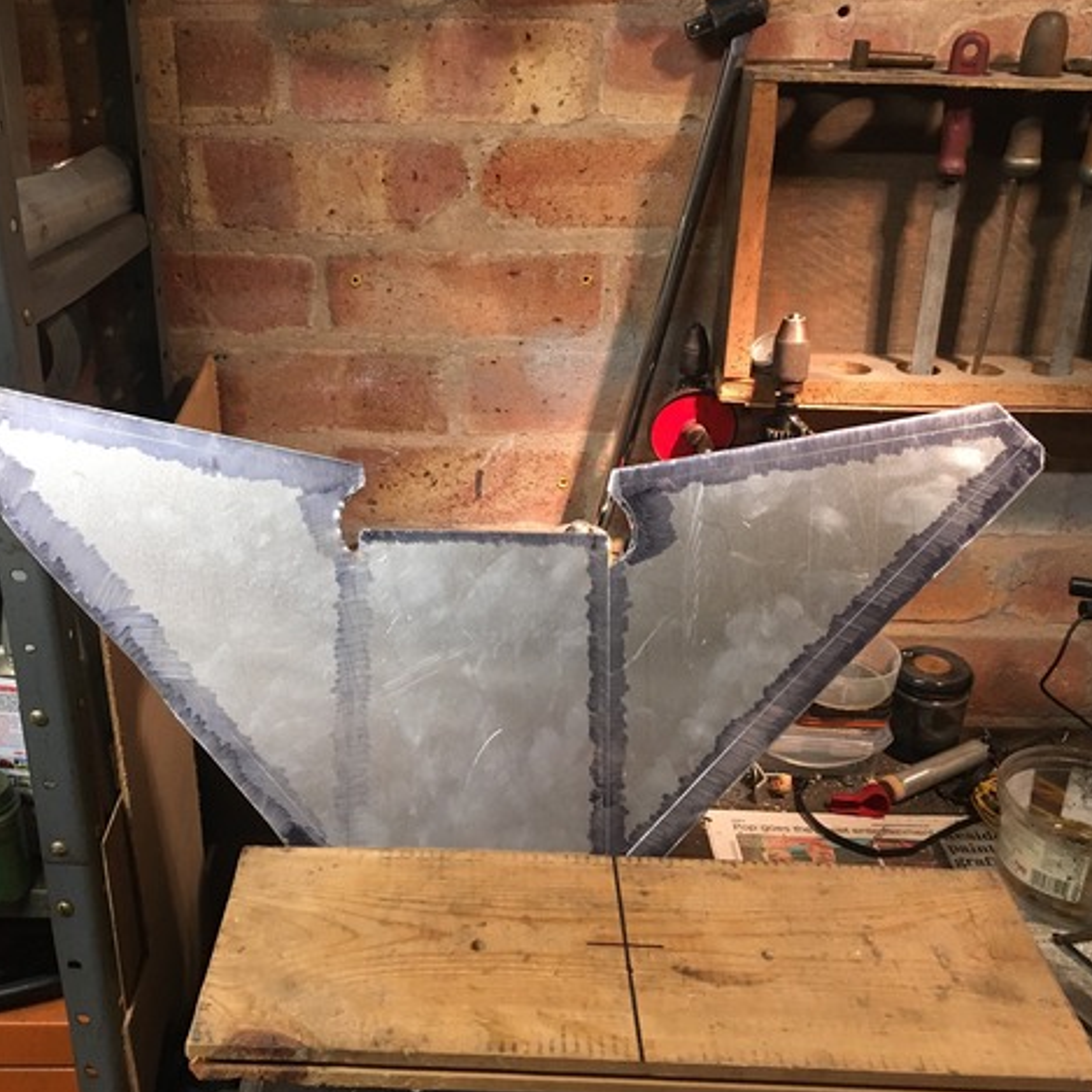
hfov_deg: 47.0
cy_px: 549
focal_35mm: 35
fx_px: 1249
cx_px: 438
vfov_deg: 47.2
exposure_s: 1/33
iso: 200
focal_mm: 4.15
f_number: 2.2
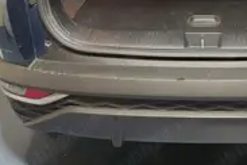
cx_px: 198
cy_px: -39
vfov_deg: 23.5
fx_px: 357
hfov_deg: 36.8
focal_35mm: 52
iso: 1600
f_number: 1.6
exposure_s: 1/16.7
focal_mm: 6.14
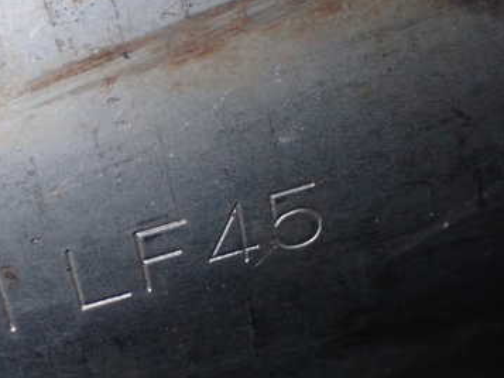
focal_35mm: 84
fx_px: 1223
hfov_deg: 23.0
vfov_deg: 17.5
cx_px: 117
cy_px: 268
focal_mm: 9.01
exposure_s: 1/50
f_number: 9
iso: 800
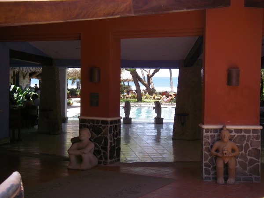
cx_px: 132
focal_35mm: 63
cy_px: 99
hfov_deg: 30.7
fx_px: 480
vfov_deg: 23.3
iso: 64
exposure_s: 1/160
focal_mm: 10.5
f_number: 3.7
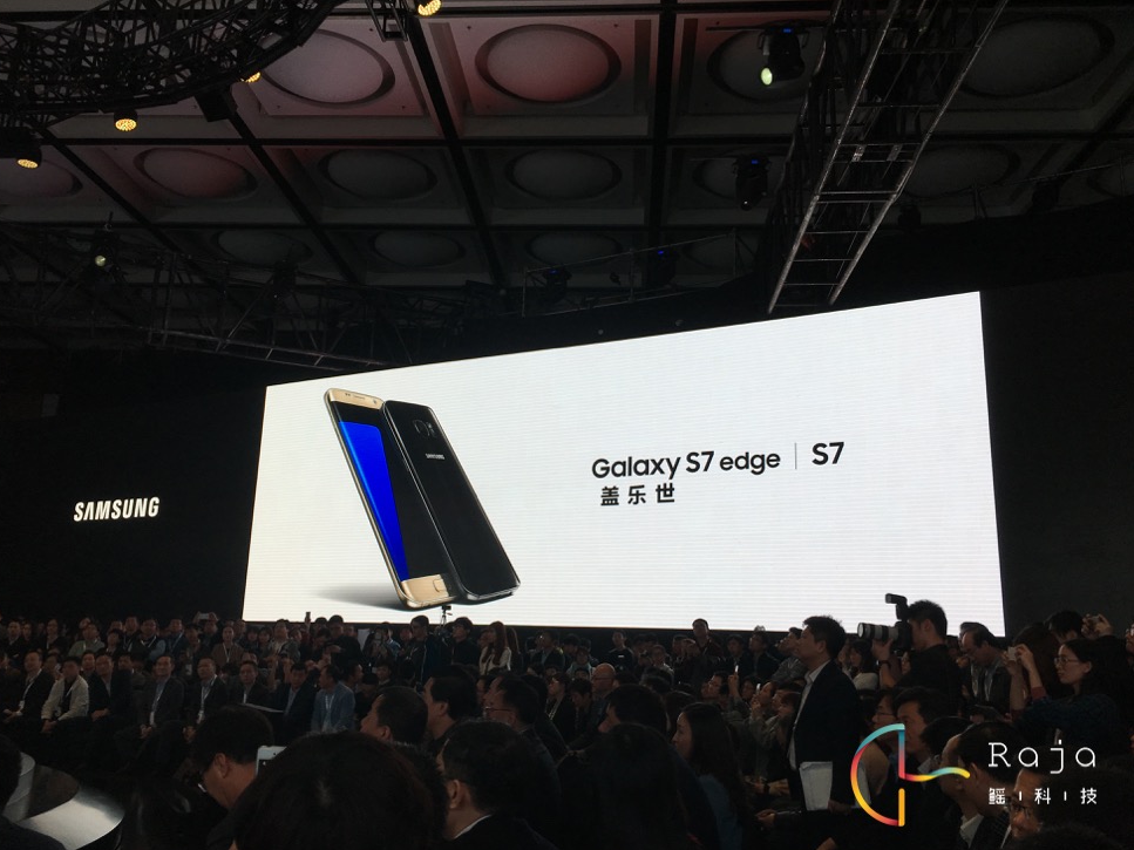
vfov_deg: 46.8
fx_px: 983
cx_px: 550
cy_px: 421
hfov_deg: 60.0
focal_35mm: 30
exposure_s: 1/100
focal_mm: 4.15
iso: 25
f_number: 2.2
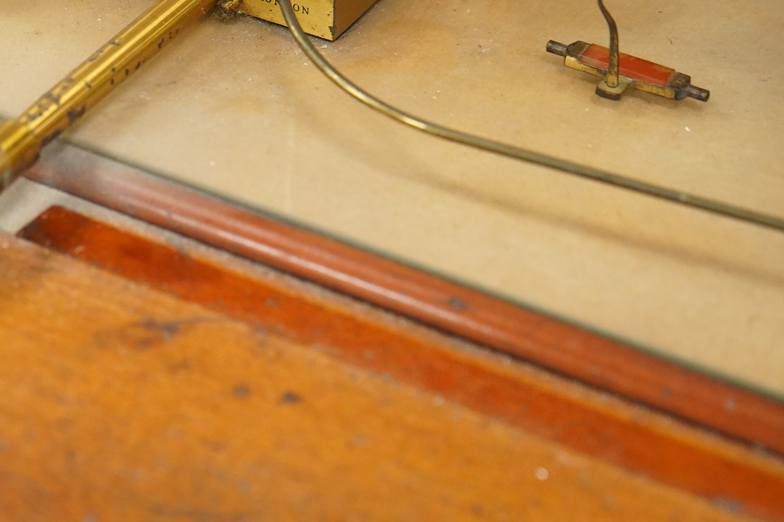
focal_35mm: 115
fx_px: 2502
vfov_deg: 11.8
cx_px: 198
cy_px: 93
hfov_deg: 17.7
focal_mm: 58
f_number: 5
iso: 4000
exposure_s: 1/160
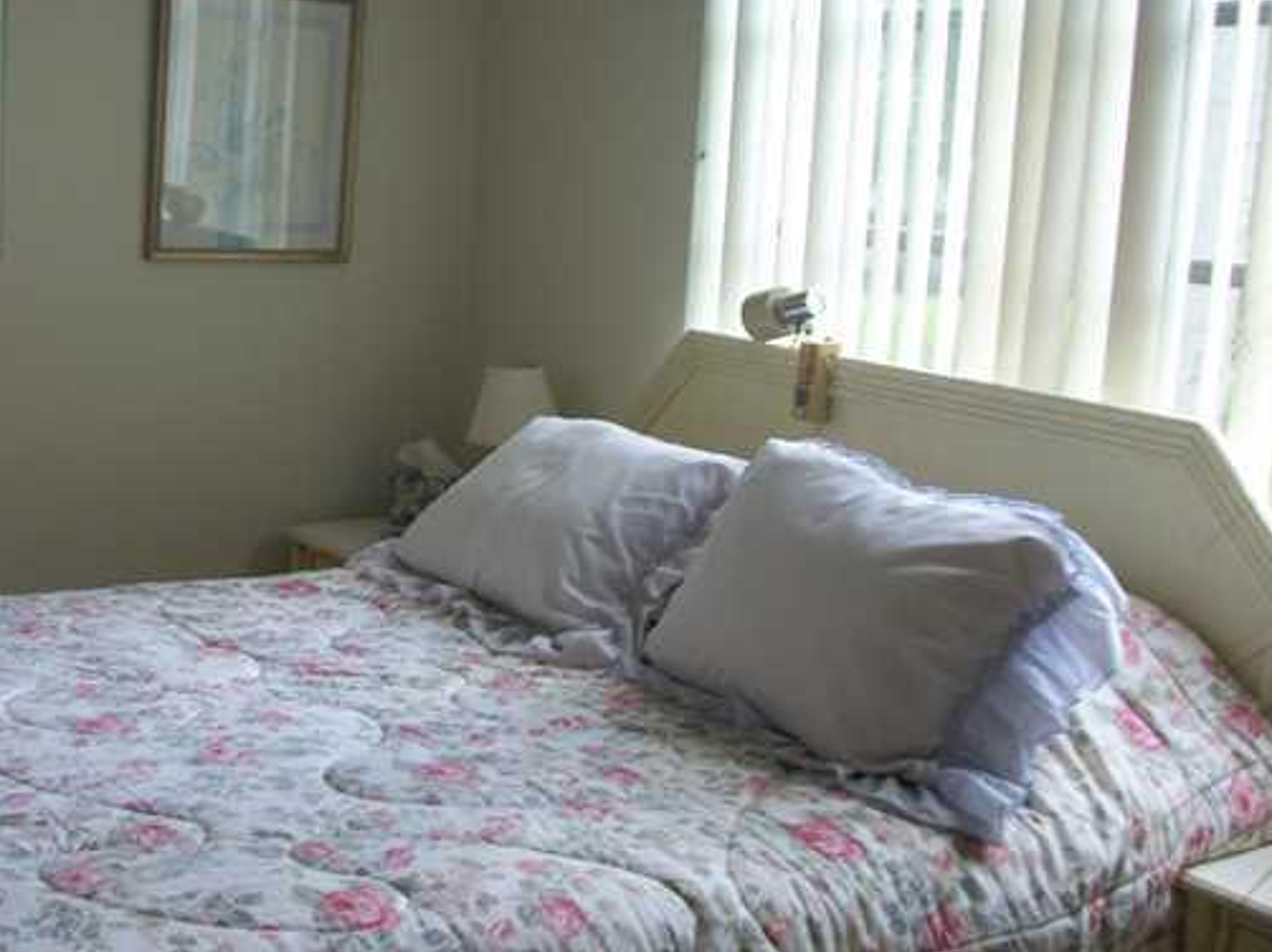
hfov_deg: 36.6
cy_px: 496
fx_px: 1873
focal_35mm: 51
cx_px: 319
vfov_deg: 28.5
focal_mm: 5.7
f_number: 2.9
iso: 80
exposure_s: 1/40
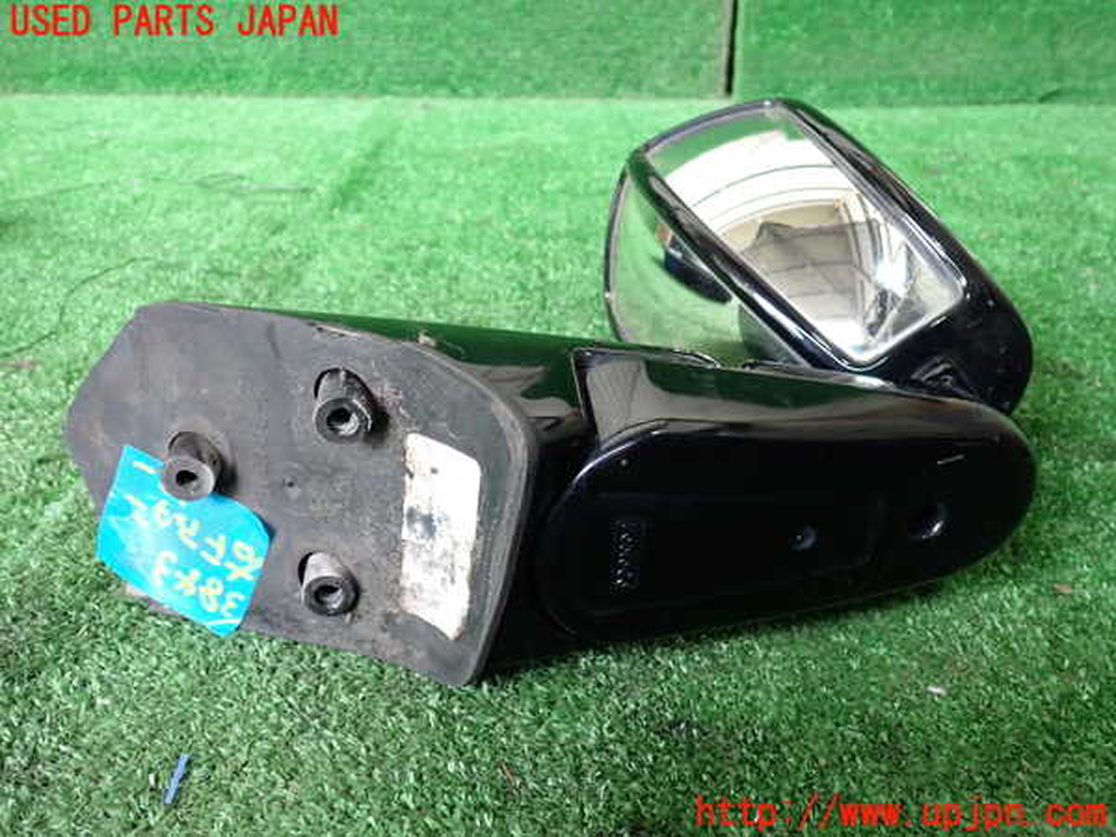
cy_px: 418
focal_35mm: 30
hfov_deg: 60.0
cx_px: 558
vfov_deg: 46.8
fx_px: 967
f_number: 2.3
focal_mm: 5.4
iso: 1000
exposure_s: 1/250
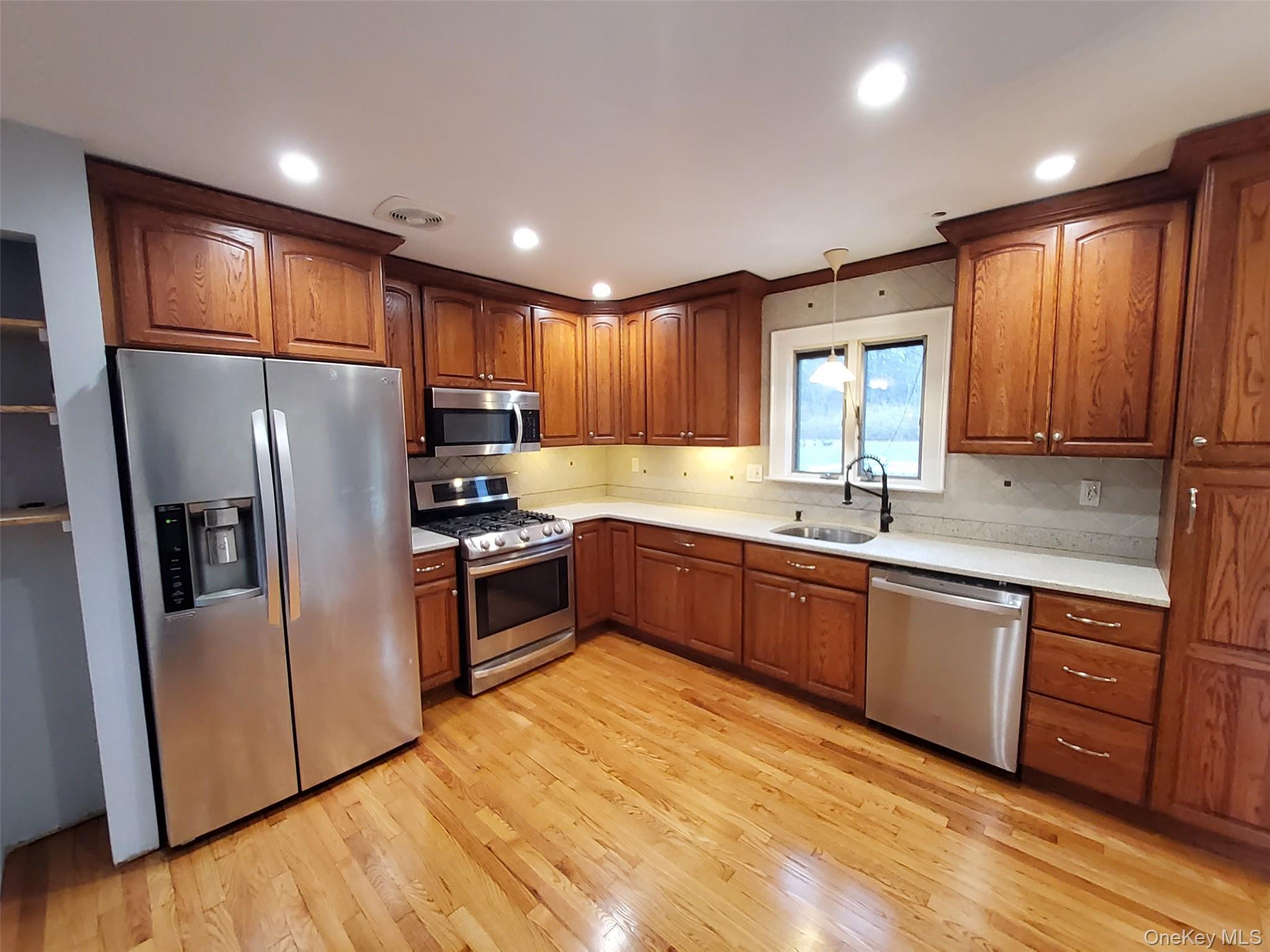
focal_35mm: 13
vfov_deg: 89.9
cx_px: 635
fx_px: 477
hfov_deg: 106.2
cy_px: 476
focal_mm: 1.13
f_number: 2.2
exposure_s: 1/30
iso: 200
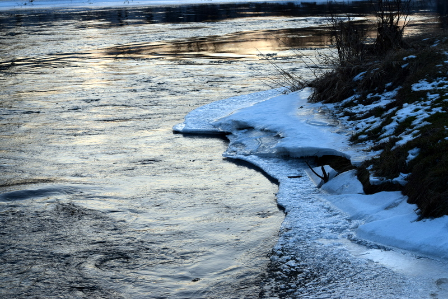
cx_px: 224
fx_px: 1027
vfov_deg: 16.6
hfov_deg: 24.6
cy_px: 150
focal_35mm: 82
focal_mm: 55
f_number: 9
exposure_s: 1/160
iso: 400
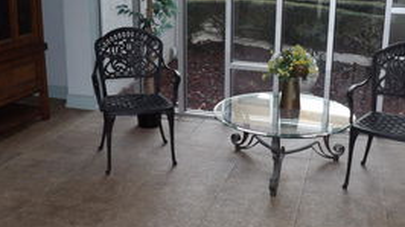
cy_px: 73
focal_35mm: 42
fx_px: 451
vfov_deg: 28.1
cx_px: 247
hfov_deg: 48.0
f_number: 3.2
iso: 200
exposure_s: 1/33
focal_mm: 4.3
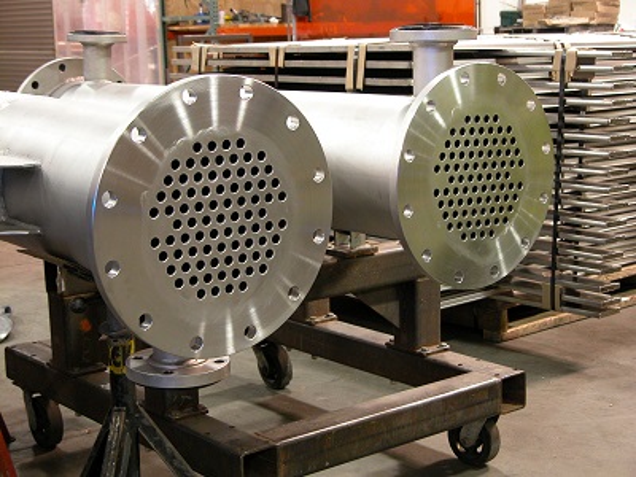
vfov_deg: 22.3
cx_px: 318
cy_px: 238
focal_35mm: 66
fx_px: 1213
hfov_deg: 29.4
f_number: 3.2
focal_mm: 16.8
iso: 271
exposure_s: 1/4.2
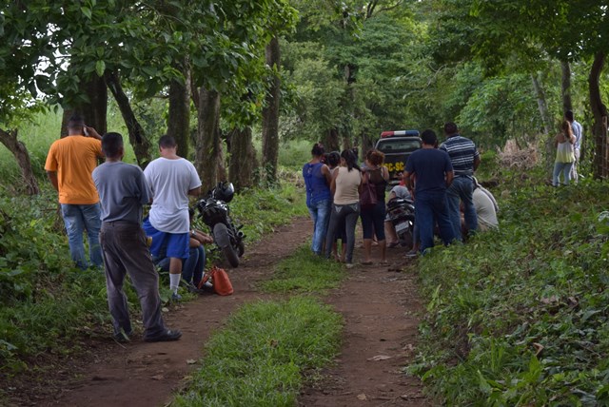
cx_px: 304
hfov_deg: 29.2
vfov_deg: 19.8
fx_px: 1168
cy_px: 204
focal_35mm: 69
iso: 640
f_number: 5.6
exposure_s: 1/200
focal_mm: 46
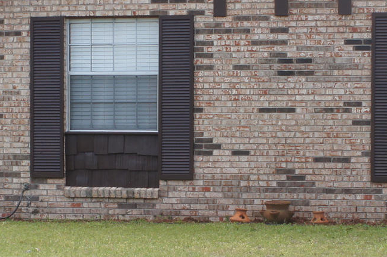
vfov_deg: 9.9
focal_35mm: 138
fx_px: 1482
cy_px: 140
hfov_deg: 14.9
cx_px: 137
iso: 200
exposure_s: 1/100
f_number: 9
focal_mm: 28
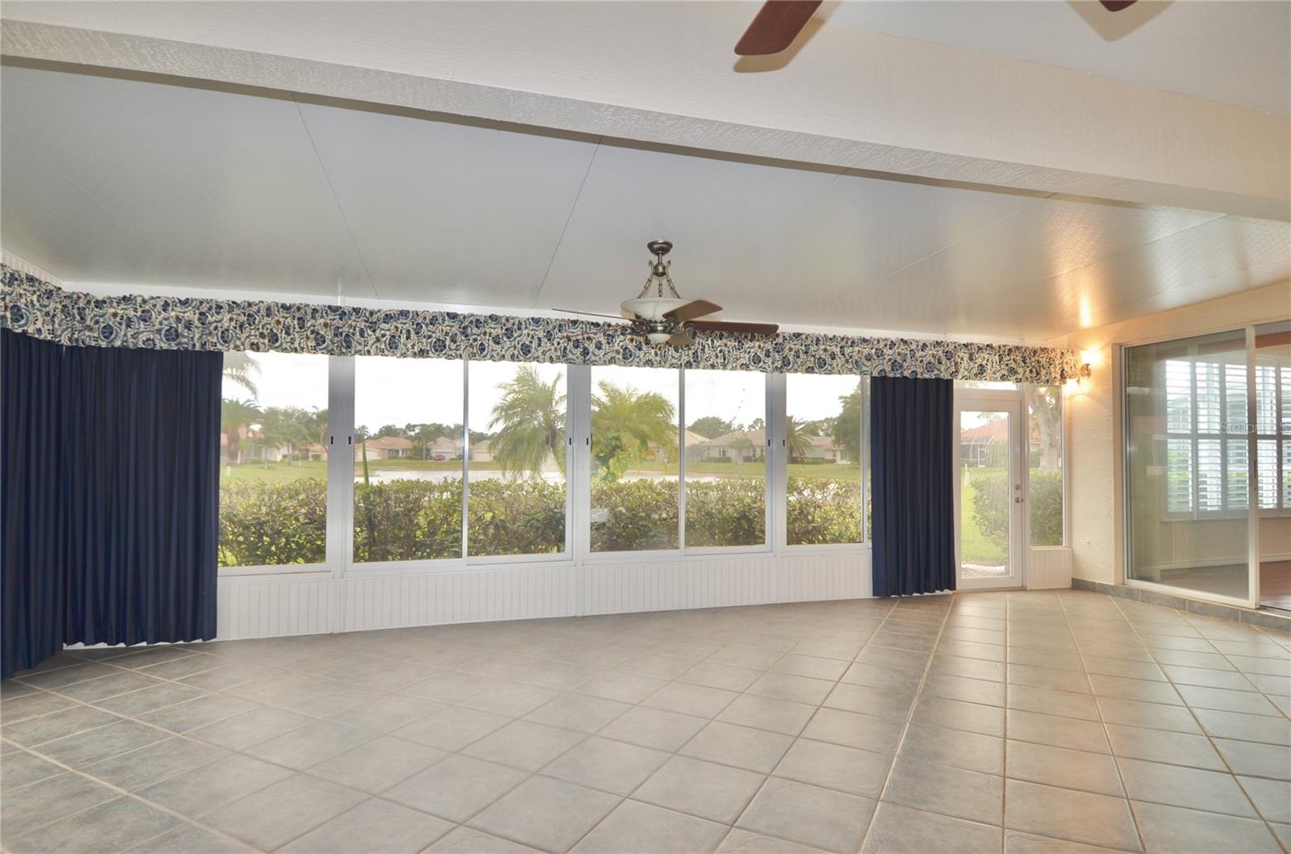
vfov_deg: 36.7
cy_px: 427
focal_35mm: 36
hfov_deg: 53.2
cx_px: 646
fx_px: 1288
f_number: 5
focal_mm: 24
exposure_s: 1/100
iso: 200
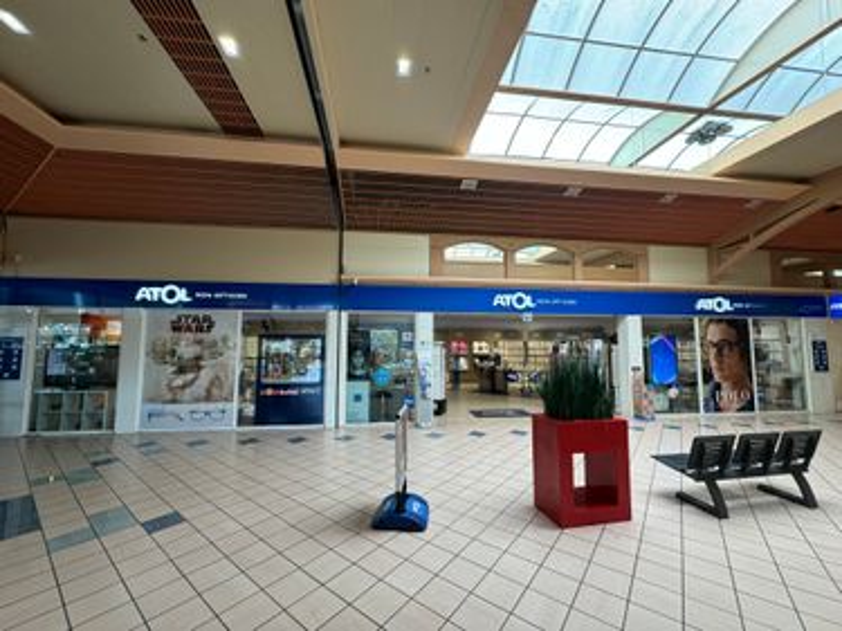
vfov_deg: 85.6
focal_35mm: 14
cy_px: 316
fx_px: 340
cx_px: 421
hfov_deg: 102.1
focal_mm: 2.22
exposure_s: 1/100
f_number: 2.2
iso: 64
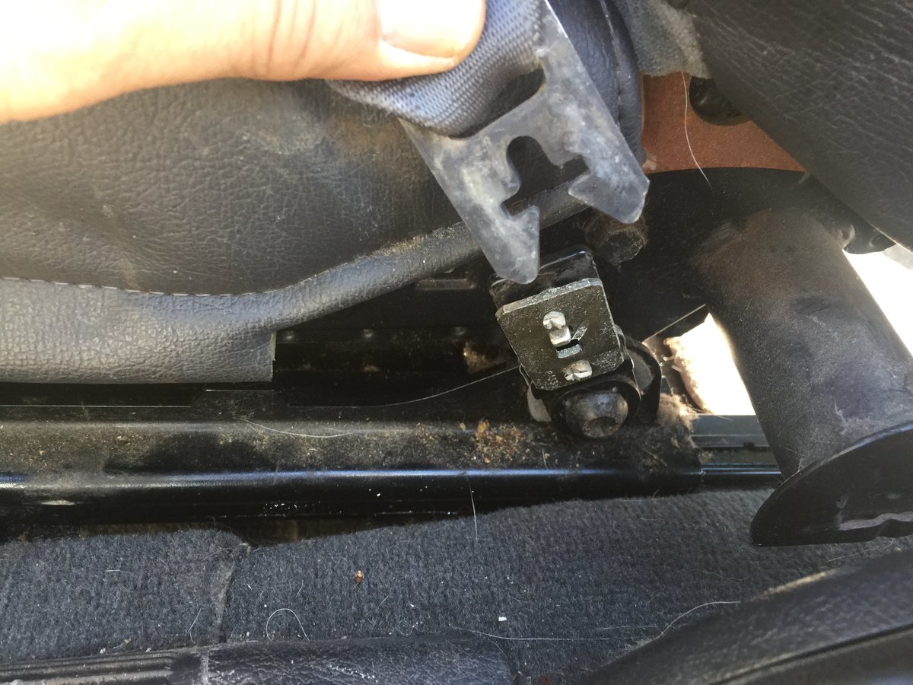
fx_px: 765
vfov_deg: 48.2
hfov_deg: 61.7
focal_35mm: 29
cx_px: 456
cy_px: 342
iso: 50
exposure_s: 1/30
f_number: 2.2
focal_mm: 4.15
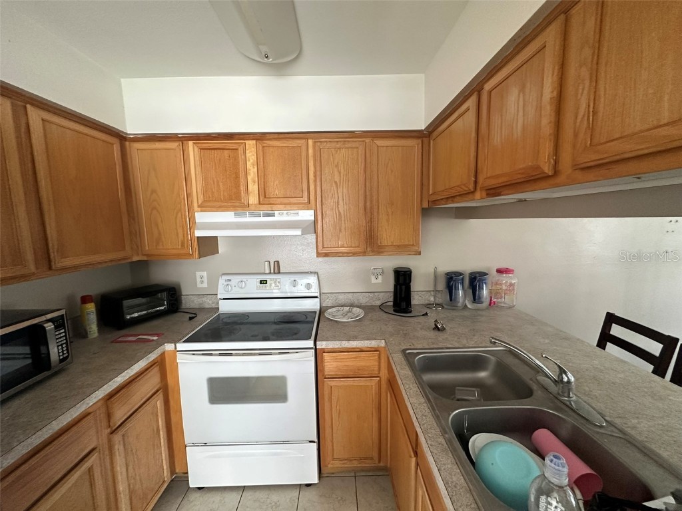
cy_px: 256
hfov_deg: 102.1
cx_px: 341
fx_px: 276
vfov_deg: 85.7
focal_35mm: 14
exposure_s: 1/80
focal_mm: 2.22
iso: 320
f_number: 2.2
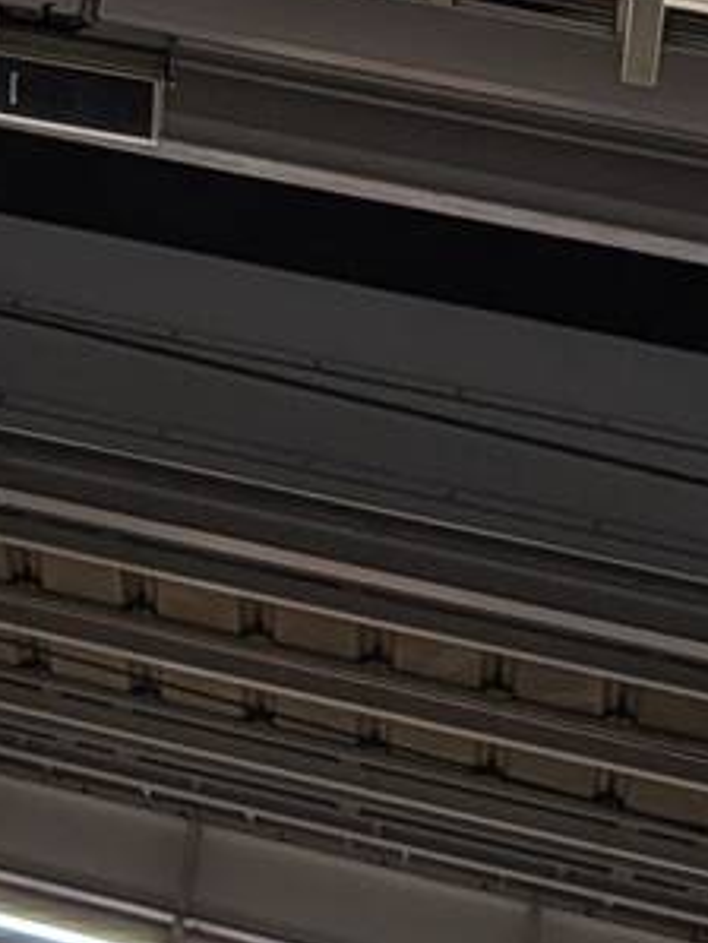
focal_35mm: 129
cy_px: -1057
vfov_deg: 12.9
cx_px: -340
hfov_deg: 11.1
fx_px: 3513
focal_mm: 6.9
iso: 20
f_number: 1.68
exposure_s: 1/120
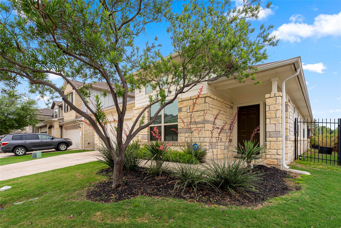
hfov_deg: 96.0
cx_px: 170
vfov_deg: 73.1
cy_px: 114
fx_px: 153
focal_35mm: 16
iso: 100
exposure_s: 1/30
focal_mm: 16.2
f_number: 8
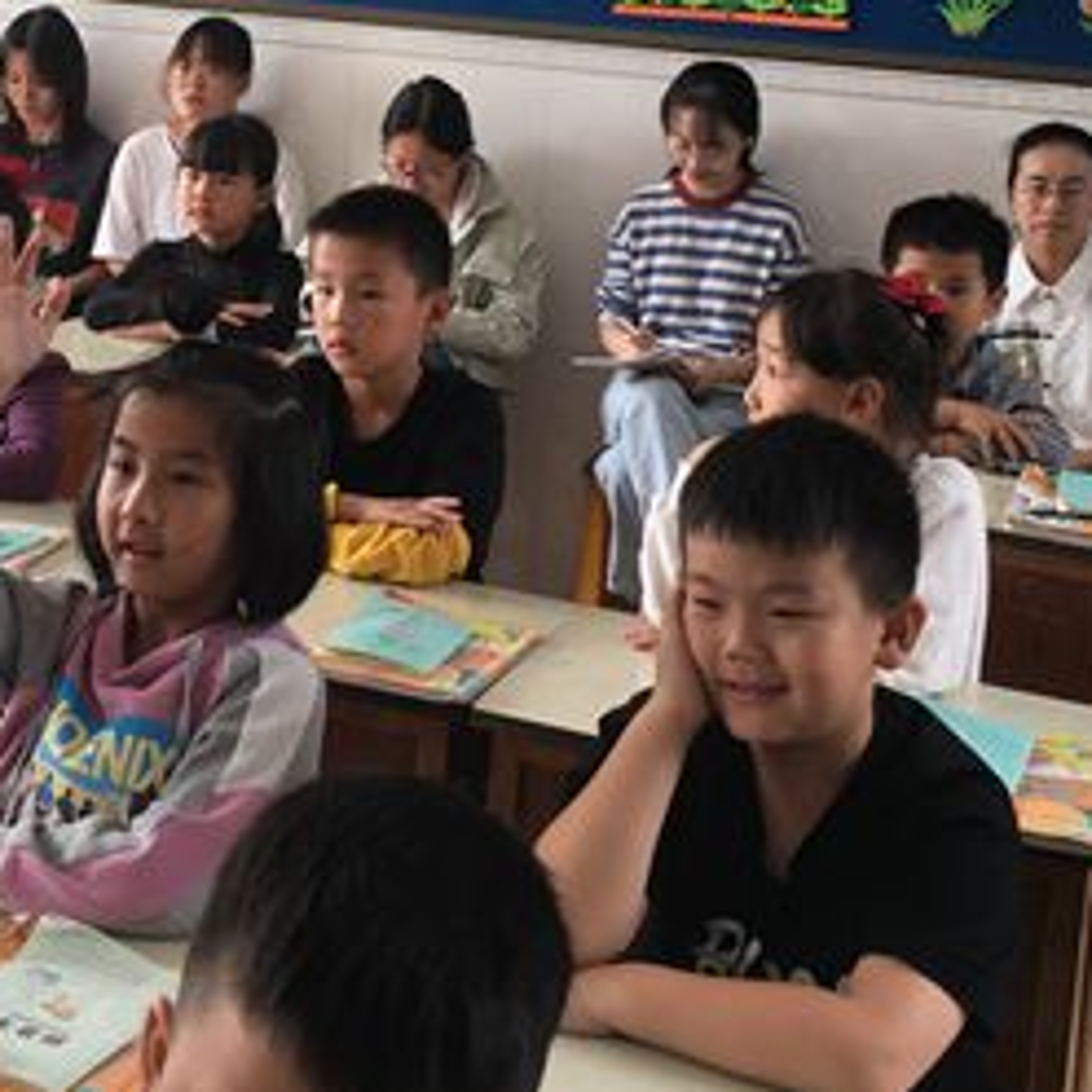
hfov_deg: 27.4
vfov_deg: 26.8
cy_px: 106
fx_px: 2213
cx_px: 291
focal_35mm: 62
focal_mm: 4.15
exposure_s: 1/50
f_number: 2.2
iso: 25
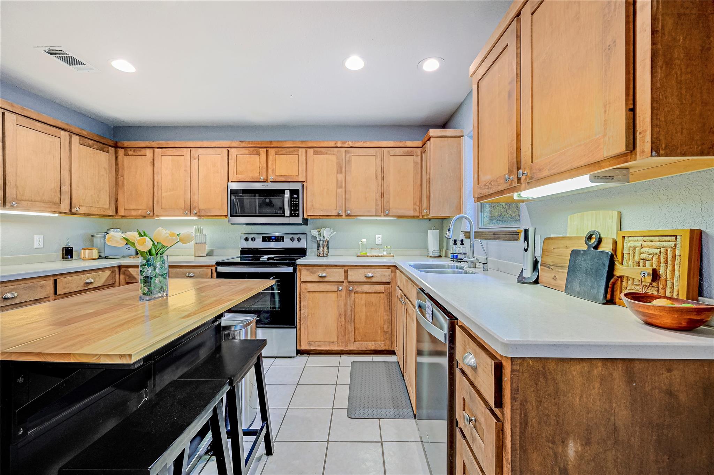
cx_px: 357
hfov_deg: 104.3
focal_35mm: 14
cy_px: 238
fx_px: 277
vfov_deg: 81.1
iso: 1250
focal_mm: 14
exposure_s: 1/15
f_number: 8
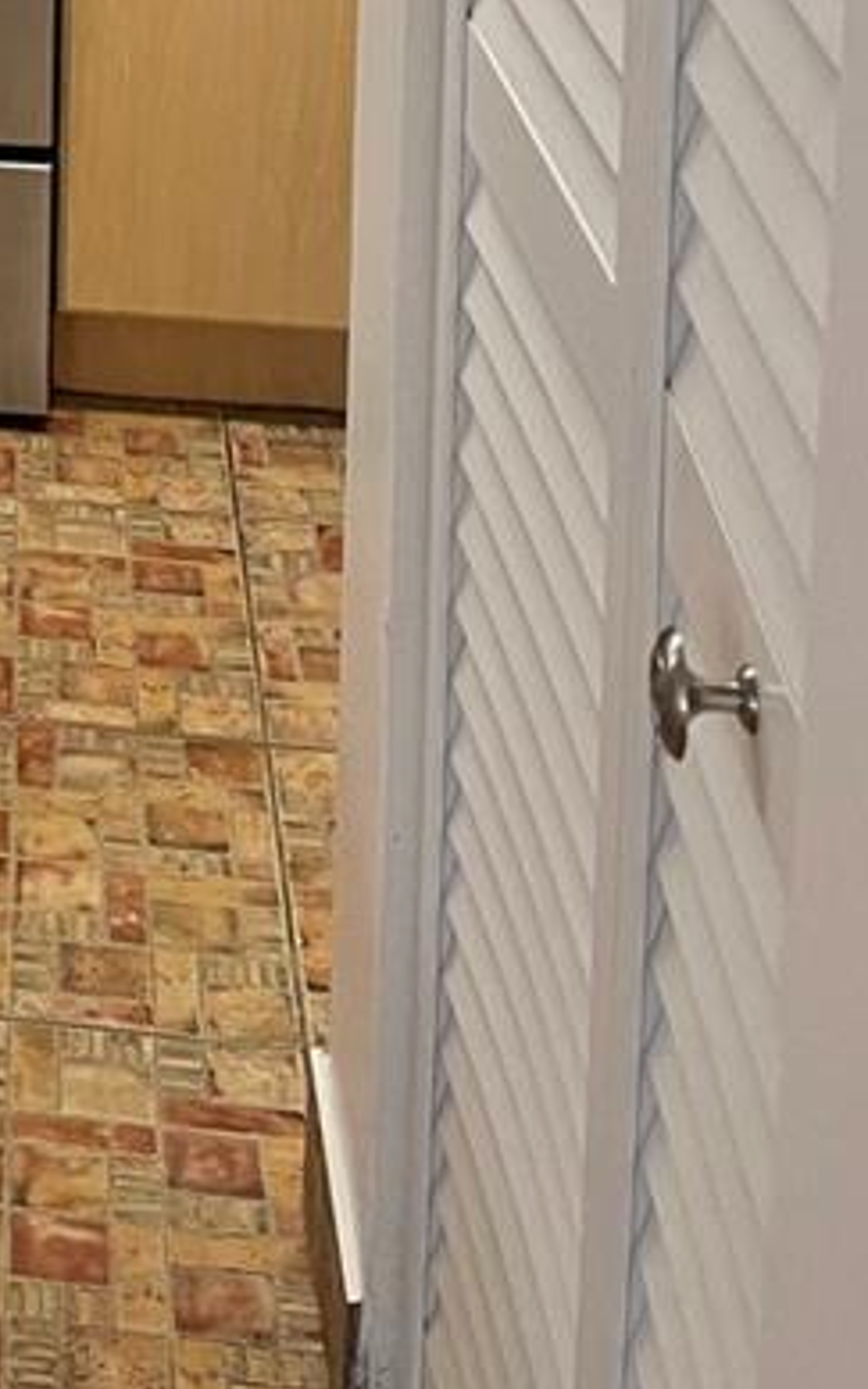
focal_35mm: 85
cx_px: -604
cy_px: -461
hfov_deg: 13.9
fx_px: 3218
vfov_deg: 21.7
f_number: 1.6
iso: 125
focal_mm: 4.2
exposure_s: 1/60
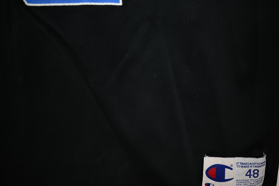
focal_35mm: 24
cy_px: 93
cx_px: 140
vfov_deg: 53.2
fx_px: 186
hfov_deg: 73.7
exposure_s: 1/125
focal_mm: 24
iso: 200
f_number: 4
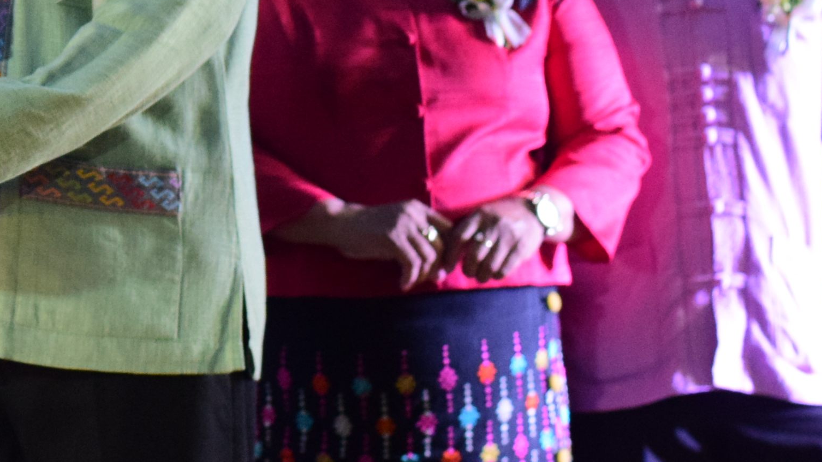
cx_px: -349
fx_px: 5013
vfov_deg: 5.2
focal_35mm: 230
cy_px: -246
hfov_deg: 9.2
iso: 2000
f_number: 4.5
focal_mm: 50
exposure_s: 1/200
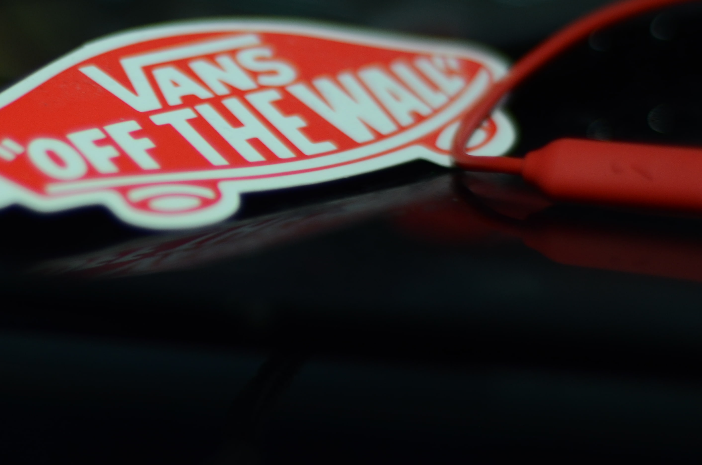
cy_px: 152
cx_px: 107
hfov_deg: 15.5
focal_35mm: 131
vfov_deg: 10.4
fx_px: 2549
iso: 400
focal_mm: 50
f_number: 1.8
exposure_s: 1/25
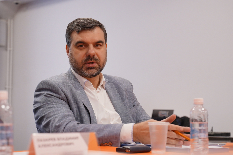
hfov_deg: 25.7
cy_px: 78
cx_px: 116
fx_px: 511
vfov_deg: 17.3
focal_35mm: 79
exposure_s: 1/200
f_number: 3.5
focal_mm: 53
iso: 1250
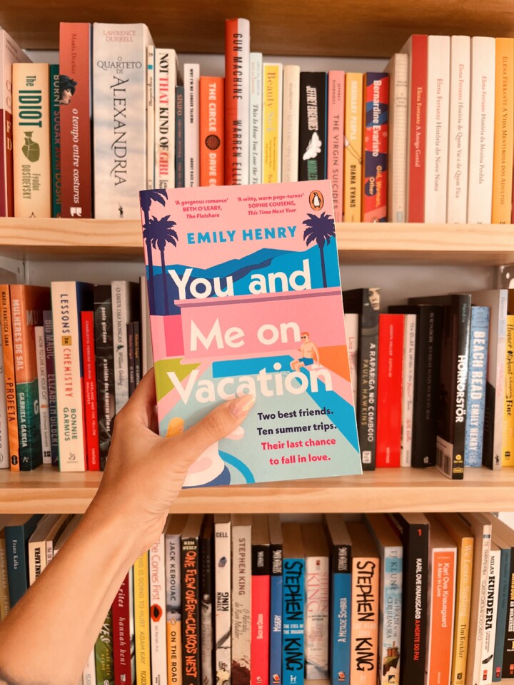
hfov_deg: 53.1
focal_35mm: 26
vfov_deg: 67.3
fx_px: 515
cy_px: 342
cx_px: 257
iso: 80
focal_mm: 5.1
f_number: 1.6
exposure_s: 1/121
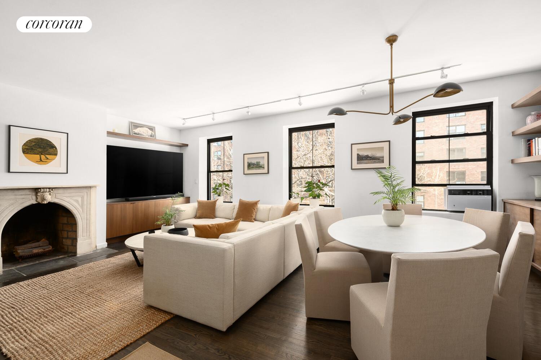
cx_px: 270
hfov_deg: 96.7
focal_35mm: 16
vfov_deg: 73.7
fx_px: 240
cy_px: 180
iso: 400
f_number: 11
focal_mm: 16
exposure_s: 1/2
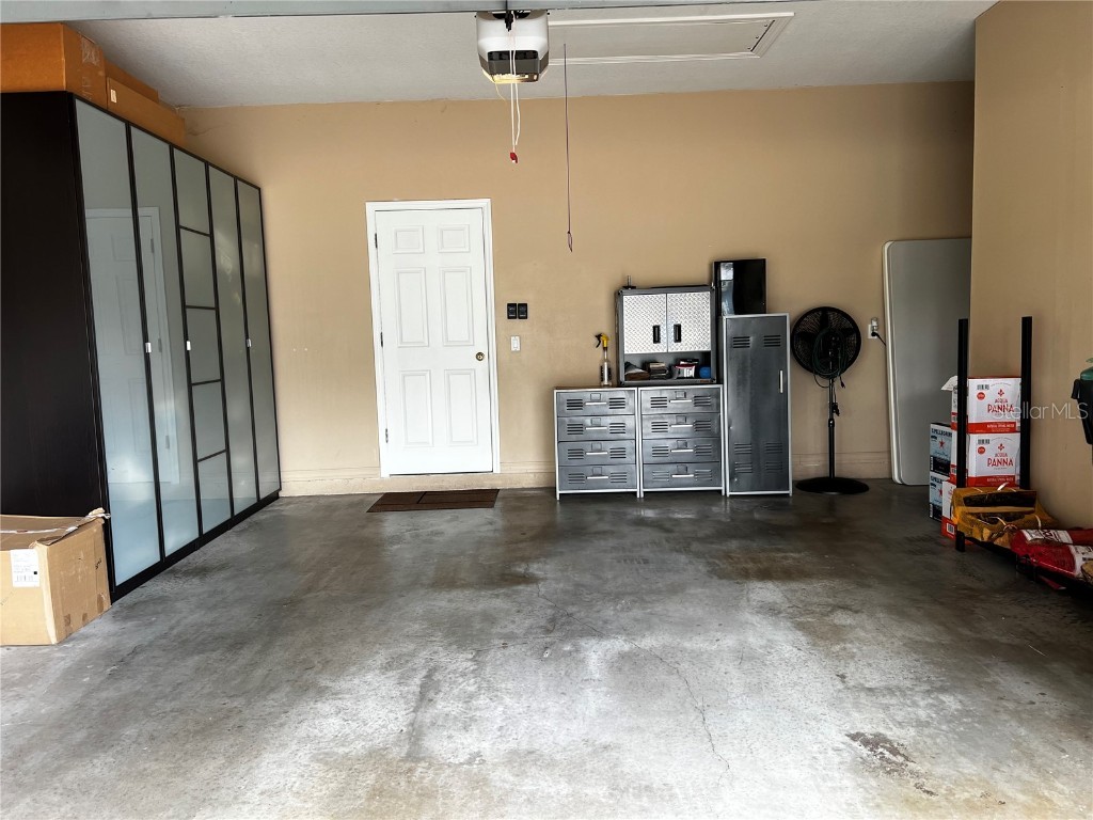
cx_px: 546
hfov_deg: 67.3
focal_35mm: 26
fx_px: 821
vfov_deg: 53.1
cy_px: 410
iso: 50
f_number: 1.5
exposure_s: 1/121
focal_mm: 5.7
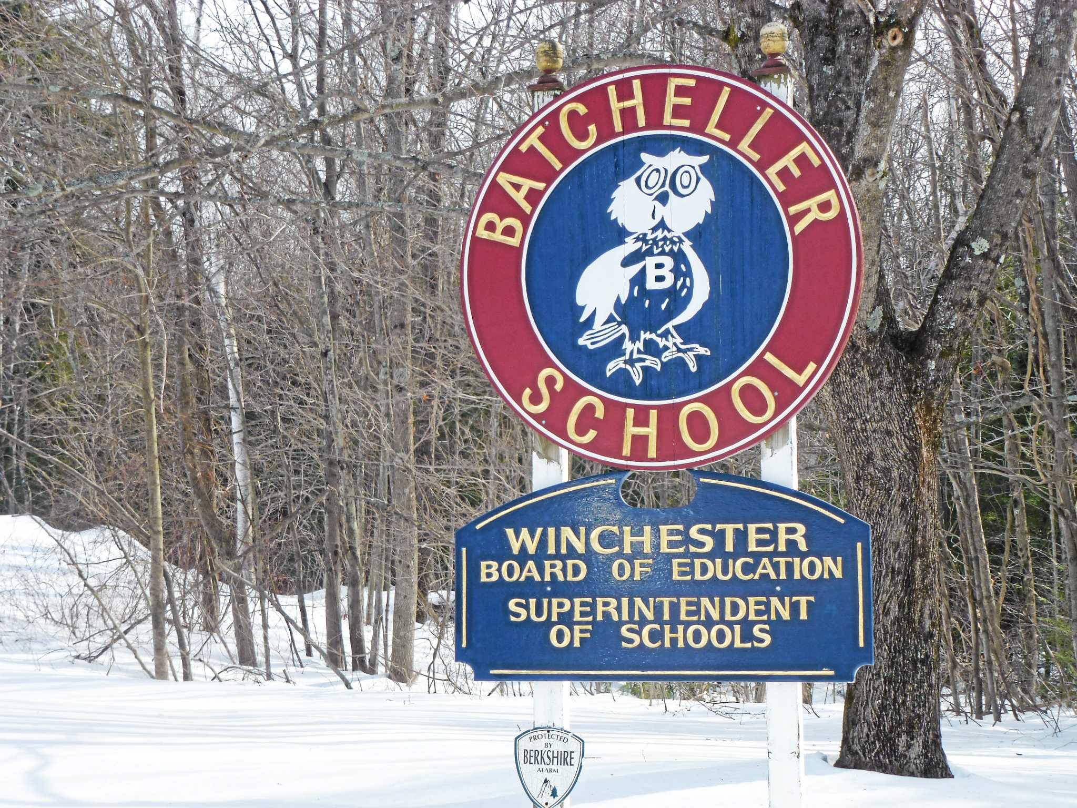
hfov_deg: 25.7
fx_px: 2365
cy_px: 404
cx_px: 538
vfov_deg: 19.4
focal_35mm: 76
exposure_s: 1/320
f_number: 4.7
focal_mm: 13.6
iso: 100
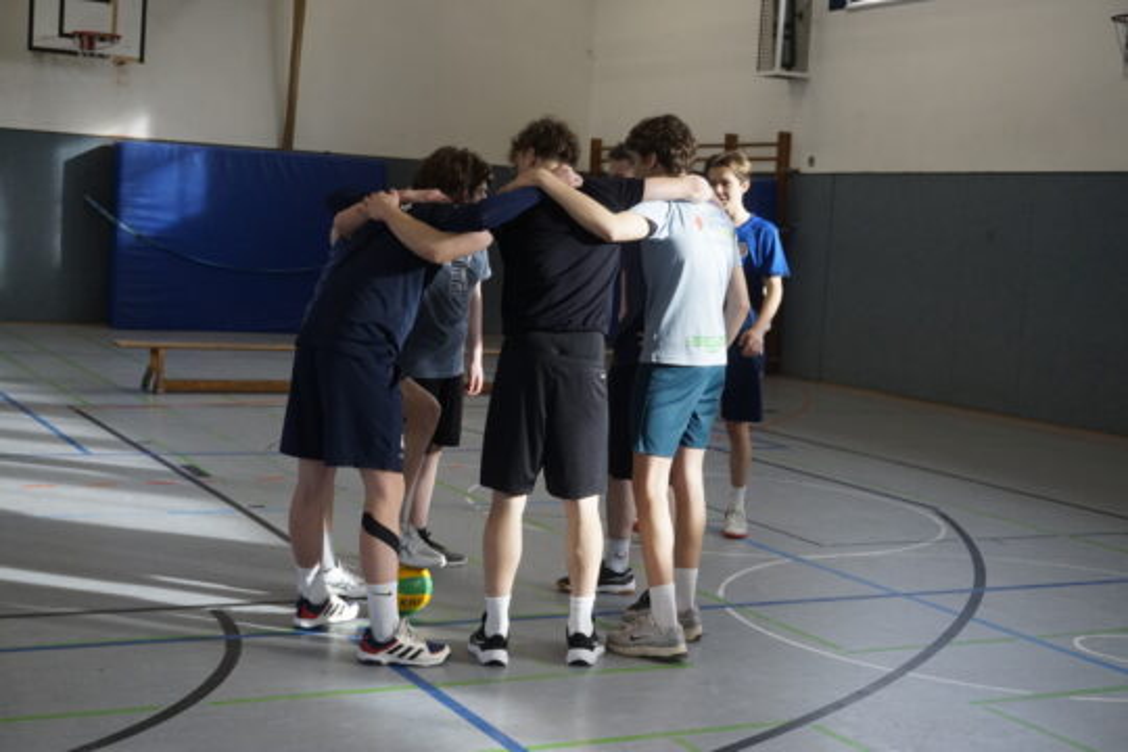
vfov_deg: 25.1
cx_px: 564
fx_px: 1692
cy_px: 376
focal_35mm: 54
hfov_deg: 36.9
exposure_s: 1/160
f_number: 5.6
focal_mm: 36
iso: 1000
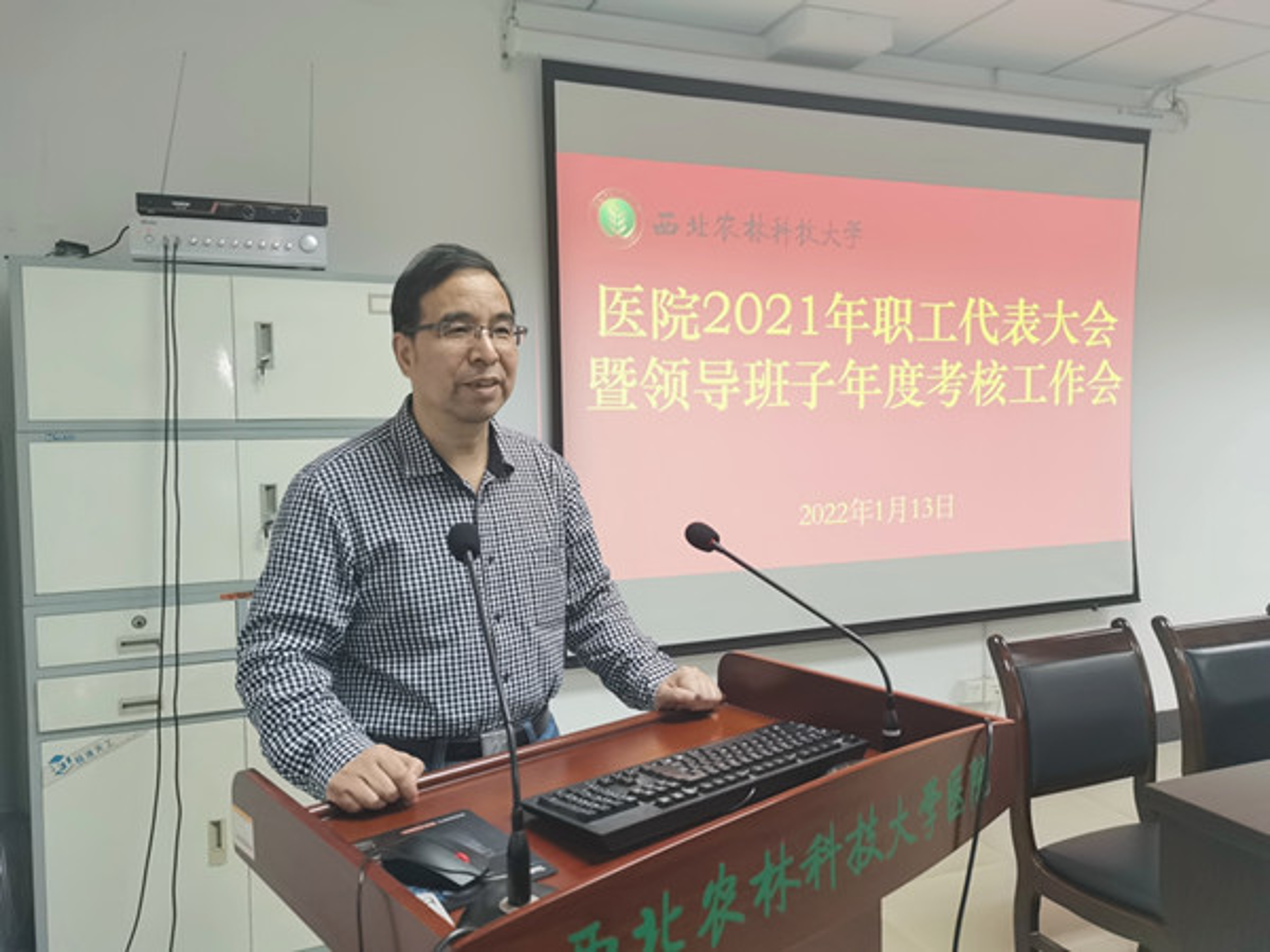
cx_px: 635
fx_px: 991
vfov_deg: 51.4
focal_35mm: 27
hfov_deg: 65.3
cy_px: 476
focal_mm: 5.58
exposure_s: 1/50
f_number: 1.8
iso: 200
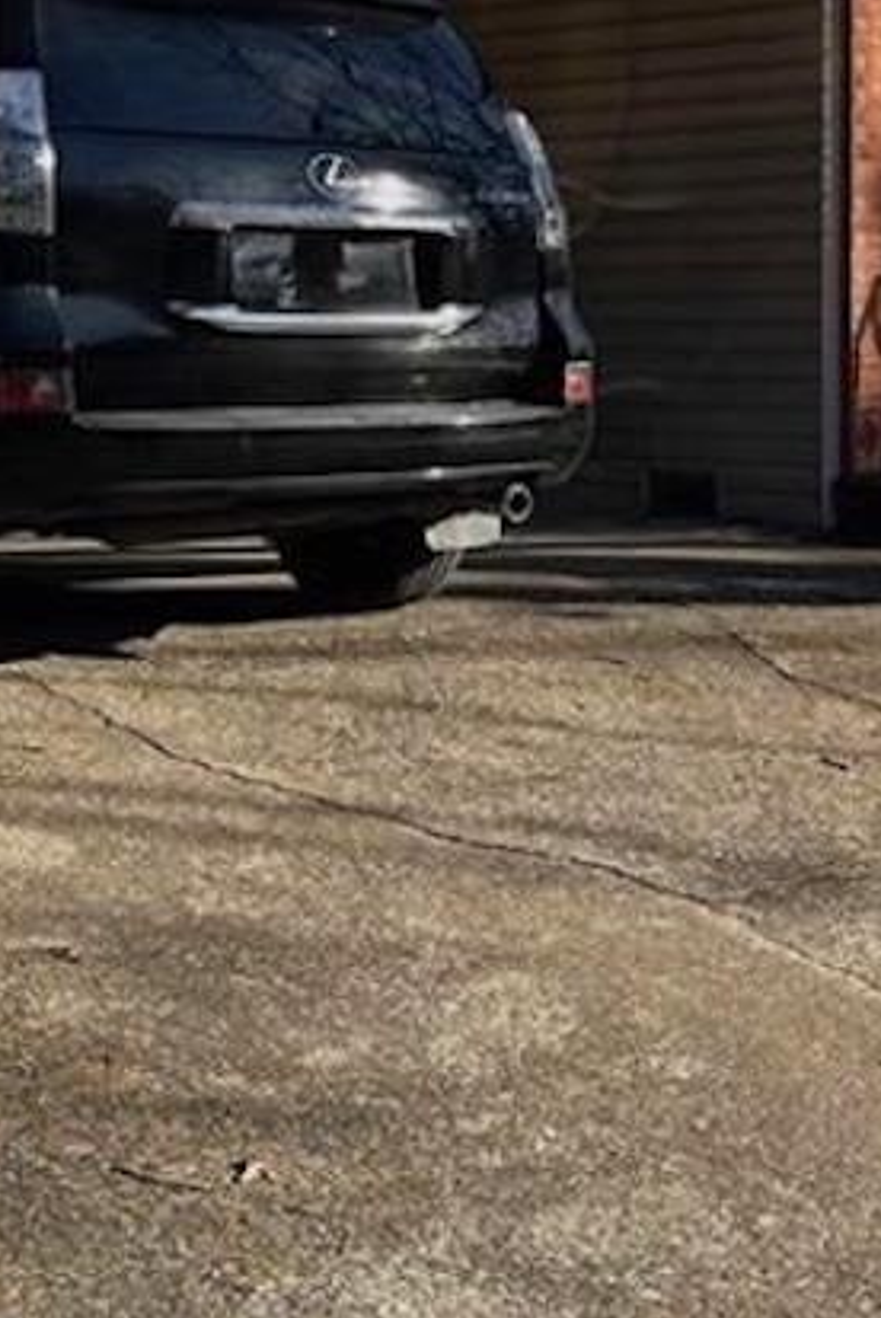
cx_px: 942
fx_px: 2455
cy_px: 558
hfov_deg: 19.6
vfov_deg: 30.0
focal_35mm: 67
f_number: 1.6
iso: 50
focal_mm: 5.1
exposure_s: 1/1623
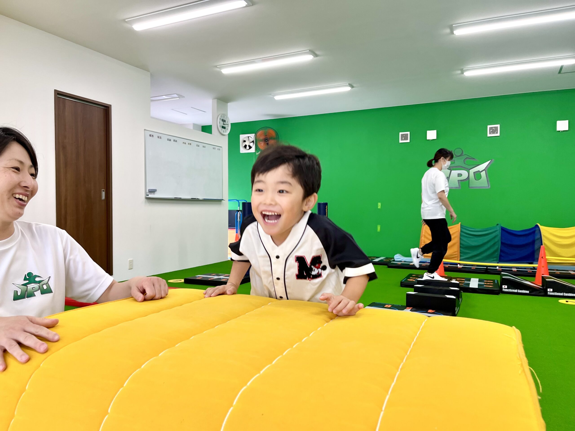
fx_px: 432
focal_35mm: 26
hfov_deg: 67.3
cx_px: 288
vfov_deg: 53.1
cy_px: 216
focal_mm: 5.1
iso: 64
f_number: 1.6
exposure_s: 1/121
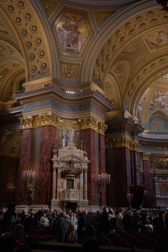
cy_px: 126
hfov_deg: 33.4
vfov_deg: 48.5
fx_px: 280
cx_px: 84
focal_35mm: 40
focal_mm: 26
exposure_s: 1/100
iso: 1600
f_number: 2.8
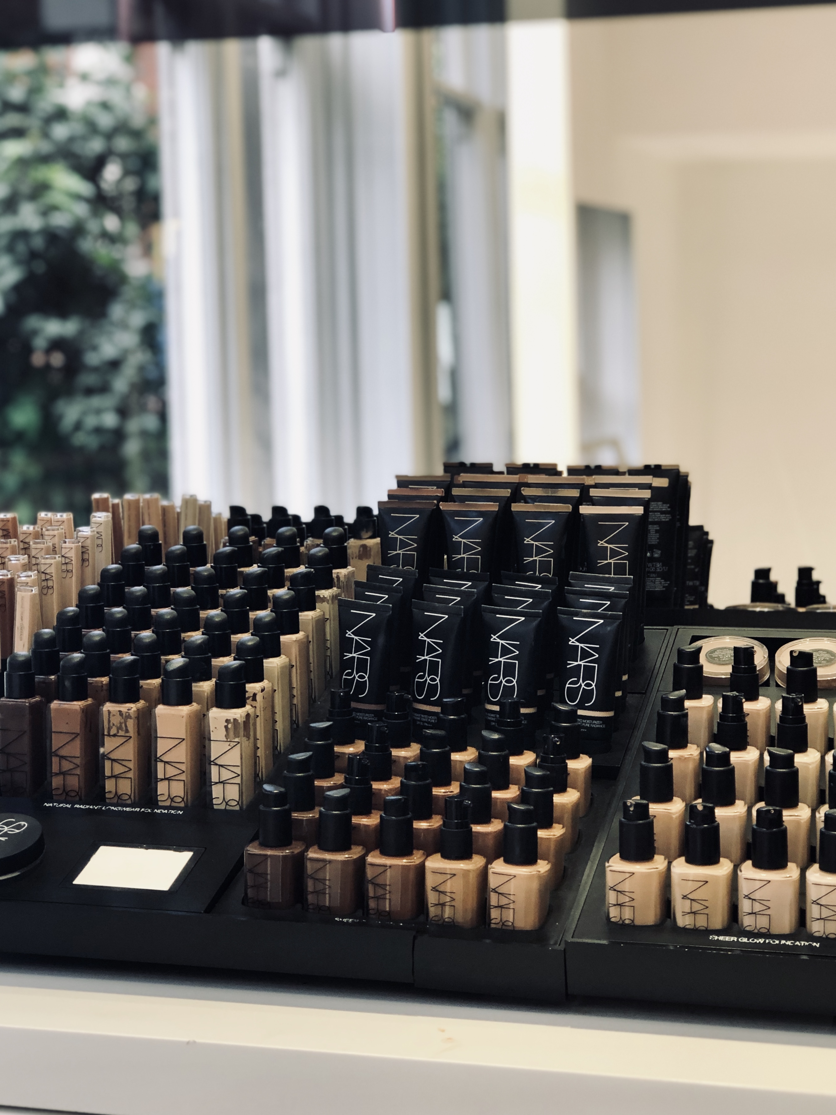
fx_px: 1836
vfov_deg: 33.8
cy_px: 558
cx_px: 418
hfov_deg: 25.7
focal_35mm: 57
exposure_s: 1/33
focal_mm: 6.6
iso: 25
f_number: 2.8
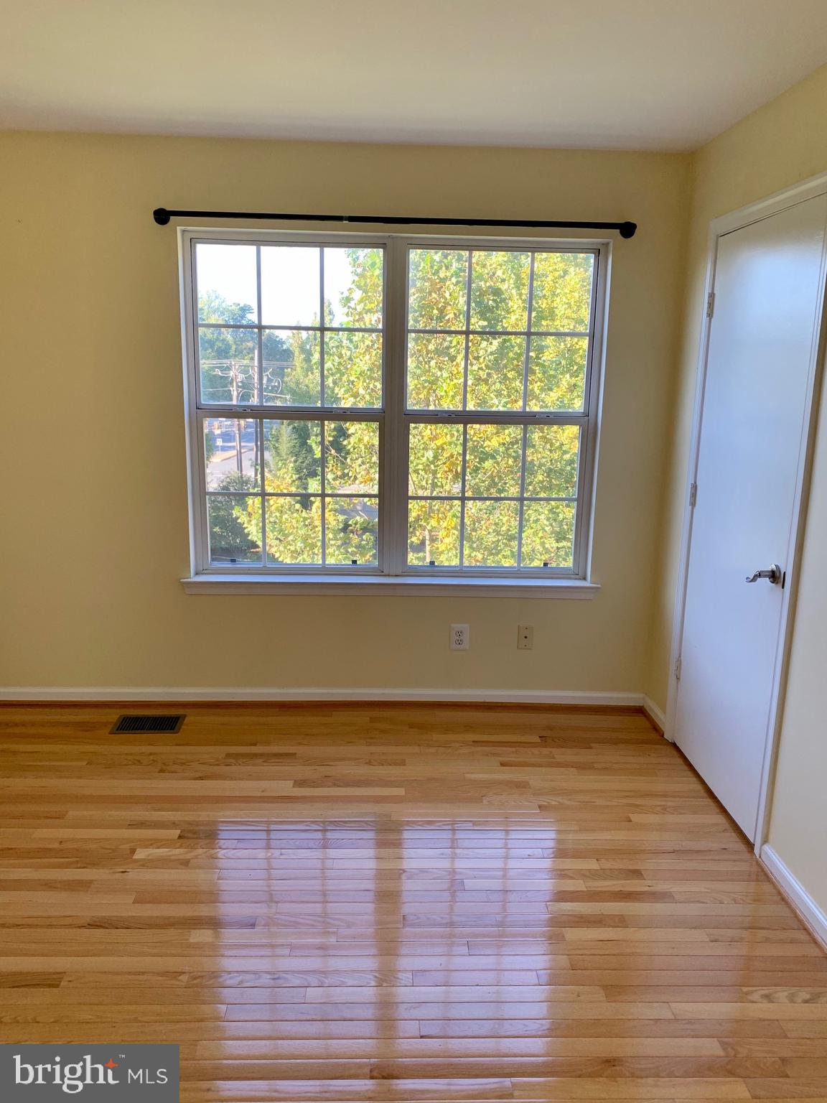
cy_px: 552
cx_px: 414
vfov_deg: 67.3
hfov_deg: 53.1
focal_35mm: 26
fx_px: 828
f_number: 1.8
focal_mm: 4.25
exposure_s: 1/121
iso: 40
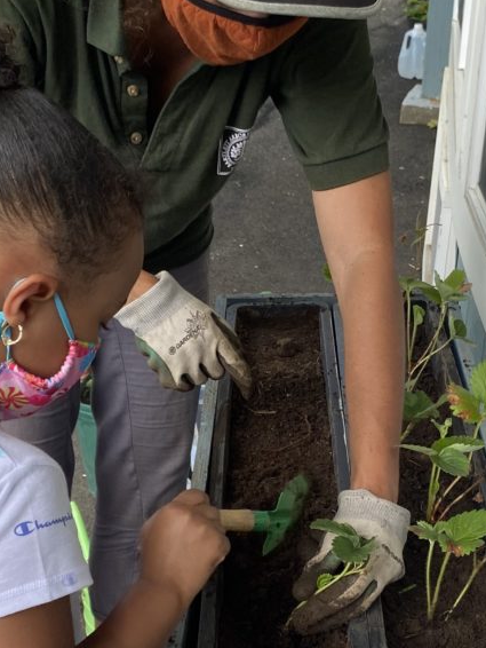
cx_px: 264
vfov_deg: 31.4
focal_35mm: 60
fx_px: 1122
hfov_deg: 24.4
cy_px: 517
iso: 32
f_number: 1.8
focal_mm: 4.25
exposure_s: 1/487
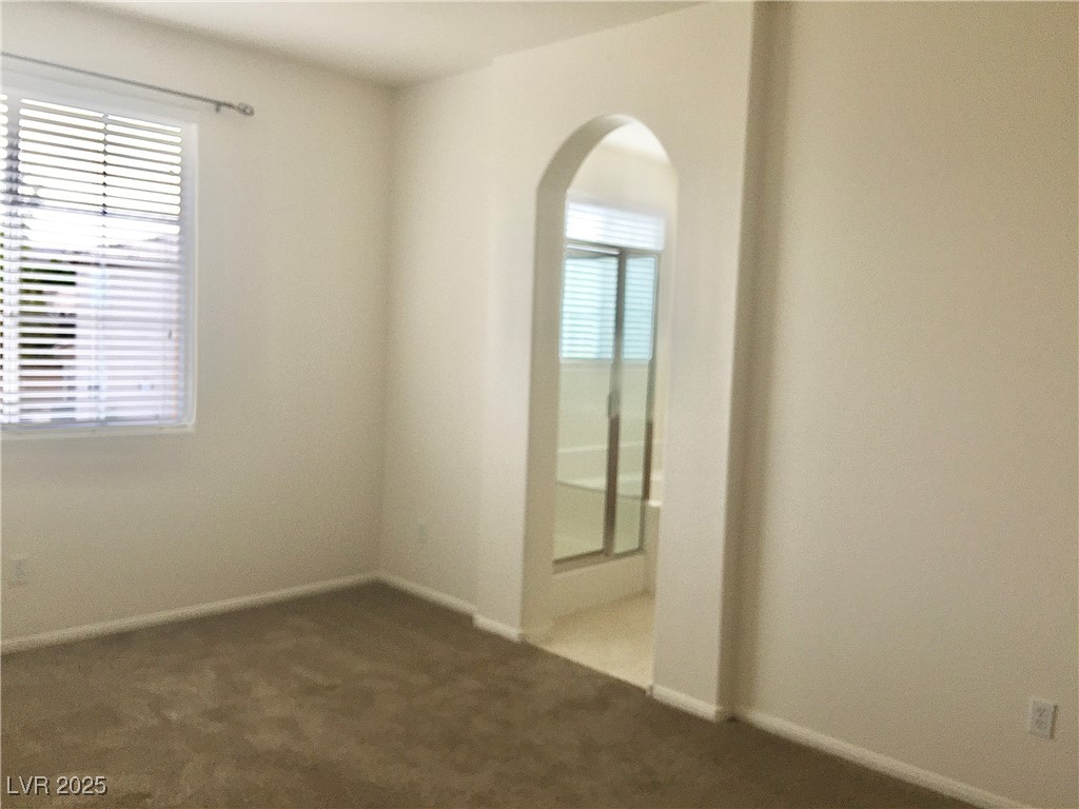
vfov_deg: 48.2
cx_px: 540
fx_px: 904
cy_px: 404
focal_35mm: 29
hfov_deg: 61.7
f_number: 2.2
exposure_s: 1/172
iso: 32
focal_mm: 4.15
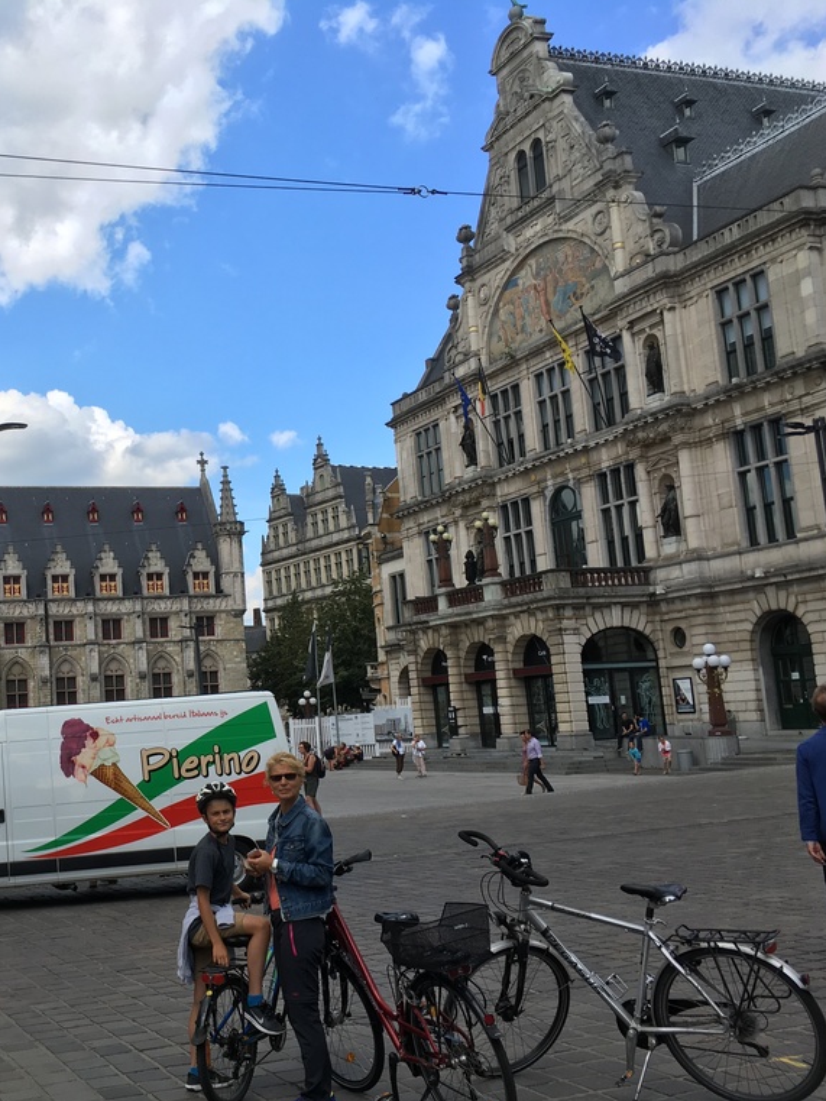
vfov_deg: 47.9
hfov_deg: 35.4
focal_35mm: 39
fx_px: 1240
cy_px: 554
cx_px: 137
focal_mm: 4.15
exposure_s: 1/793
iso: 25
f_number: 2.2
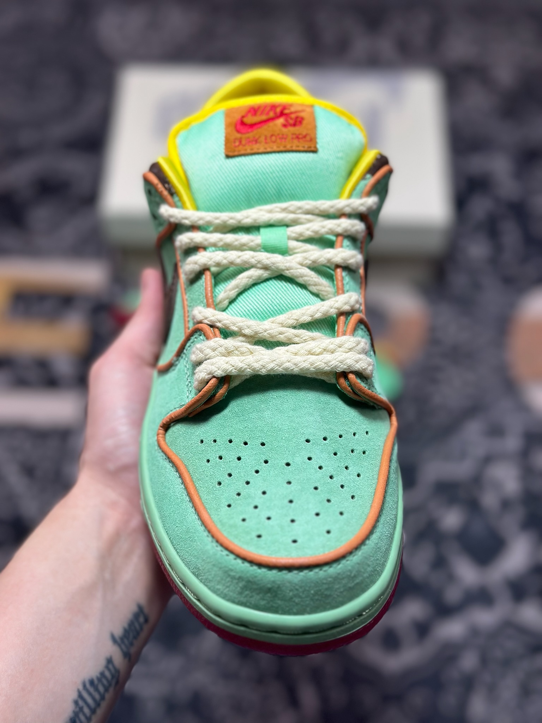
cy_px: 362
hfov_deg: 30.3
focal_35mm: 48
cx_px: 271
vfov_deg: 39.7
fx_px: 1002
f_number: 1.78
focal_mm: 6.86
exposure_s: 1/751
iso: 80
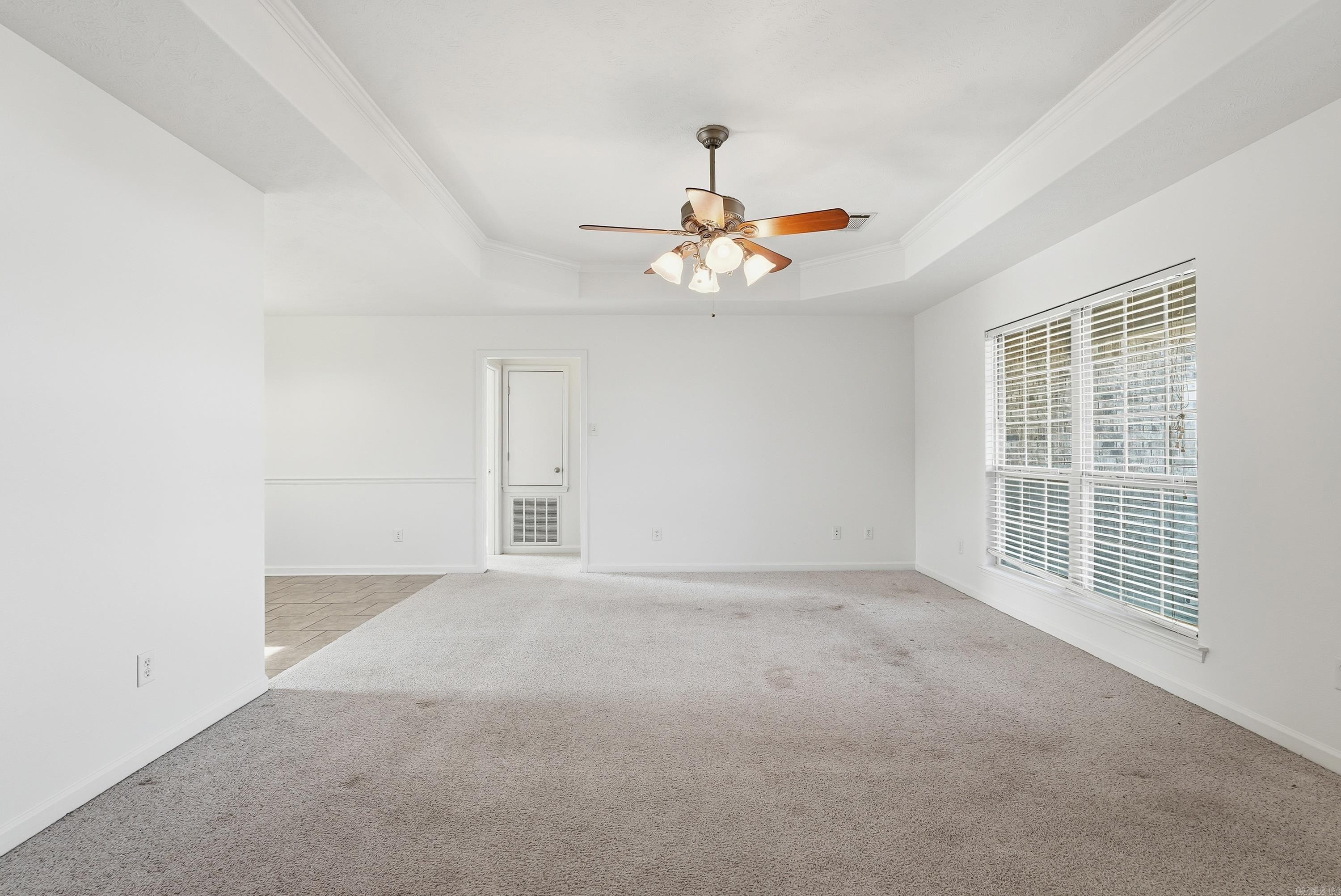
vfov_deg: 73.8
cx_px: 670
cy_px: 448
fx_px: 596
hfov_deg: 96.7
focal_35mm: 16
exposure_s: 1/50
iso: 250
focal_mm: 16
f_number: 9
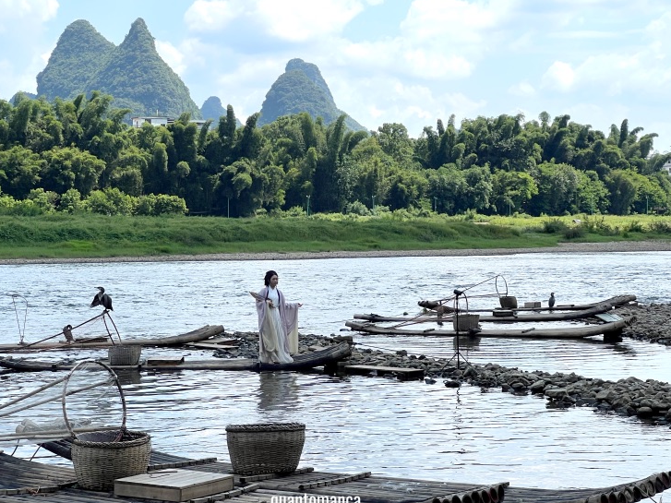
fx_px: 1744
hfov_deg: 21.8
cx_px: 316
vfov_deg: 16.4
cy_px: 250
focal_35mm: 90
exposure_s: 1/853
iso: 32
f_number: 2.8
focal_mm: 9
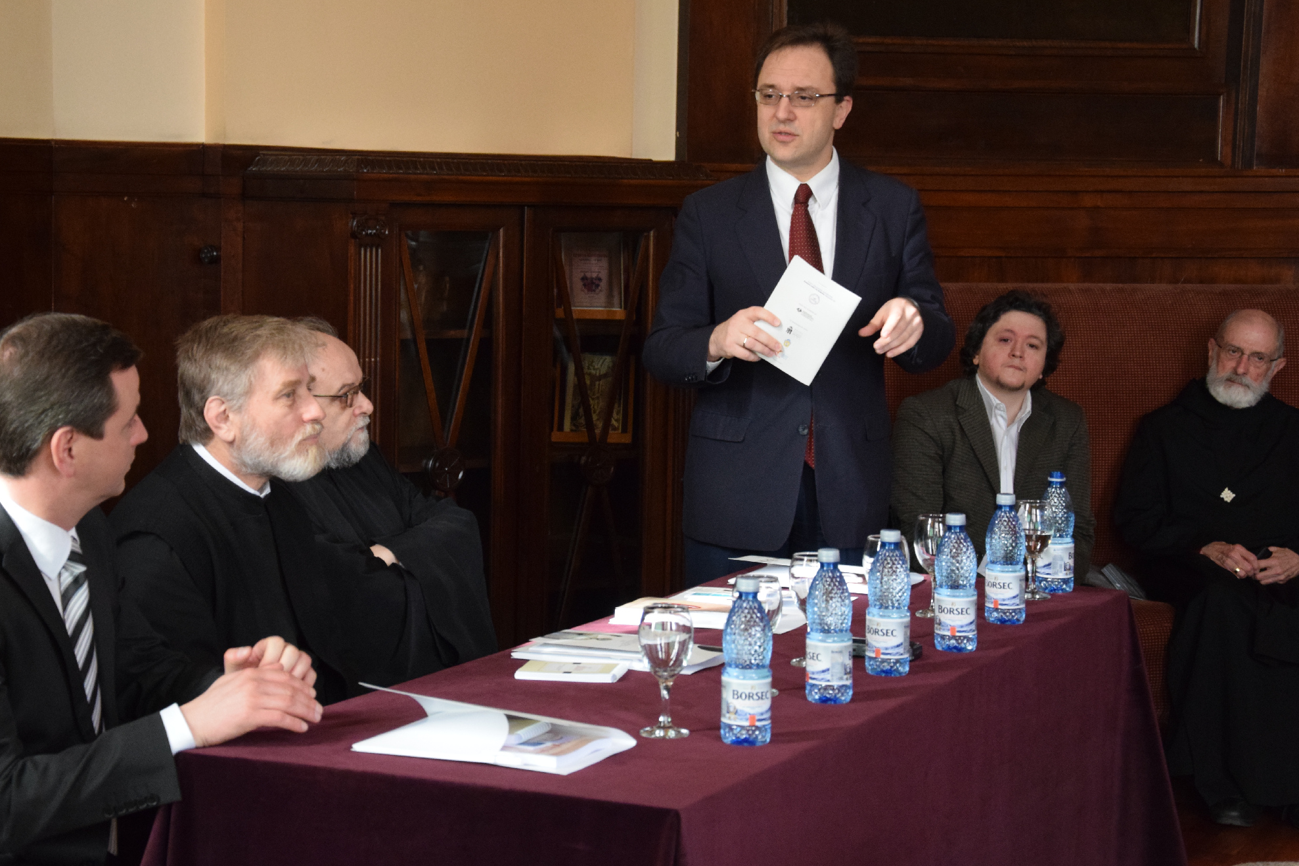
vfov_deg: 17.6
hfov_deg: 26.1
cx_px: 555
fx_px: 2799
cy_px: 395
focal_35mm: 78
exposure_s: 1/100
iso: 2500
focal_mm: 45
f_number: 4.8
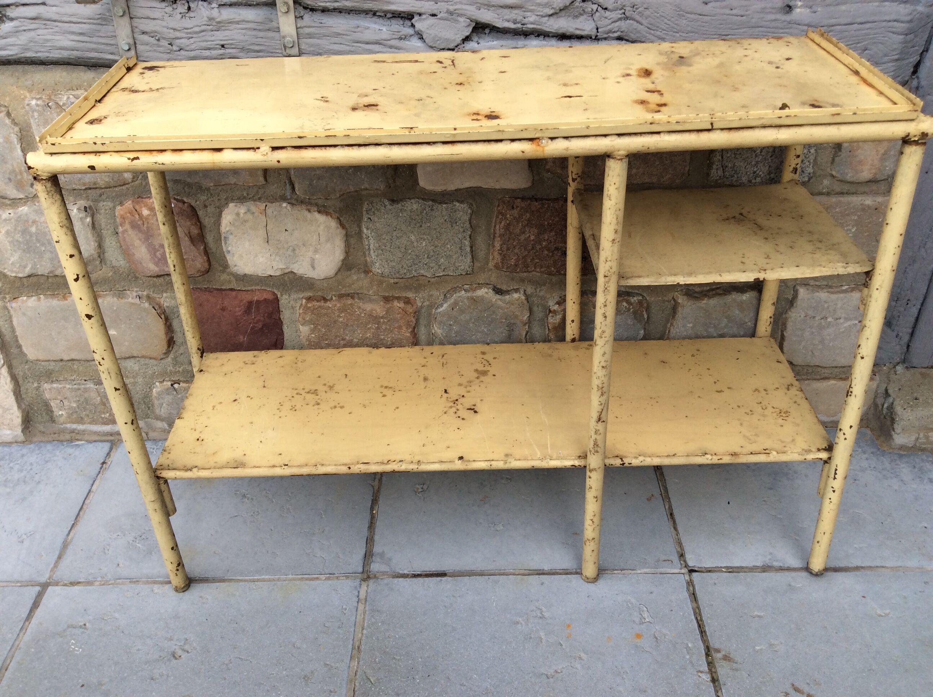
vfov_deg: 44.1
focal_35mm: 32
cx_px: 466
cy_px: 348
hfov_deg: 56.9
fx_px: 861
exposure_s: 1/280
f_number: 2.4
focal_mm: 3.3
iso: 32
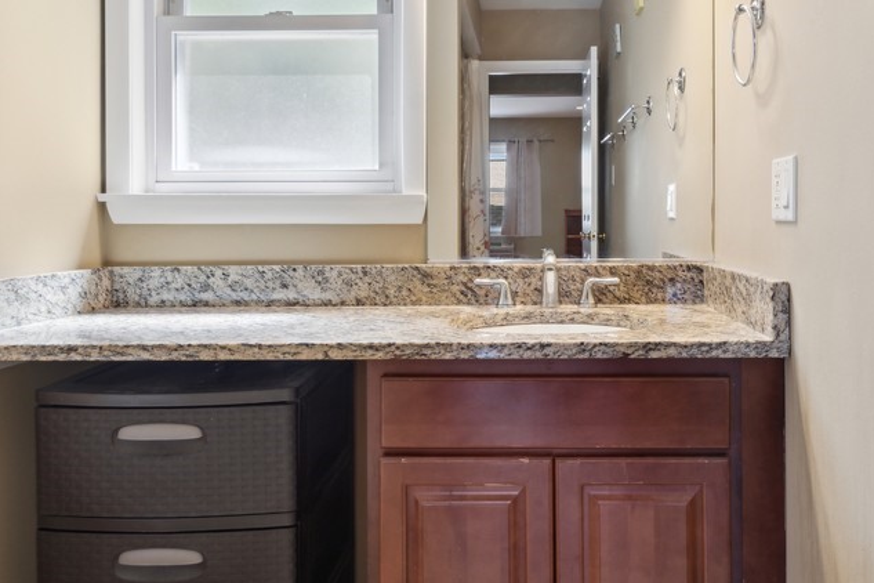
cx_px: 554
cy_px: 204
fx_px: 673
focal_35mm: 28
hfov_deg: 64.9
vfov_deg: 46.3
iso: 200
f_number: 8
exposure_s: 1/60
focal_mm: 13
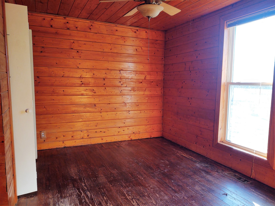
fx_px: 214
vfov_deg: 51.4
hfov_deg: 65.3
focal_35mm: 27
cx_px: 138
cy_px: 103
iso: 100
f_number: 1.7
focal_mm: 4.75
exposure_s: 1/123
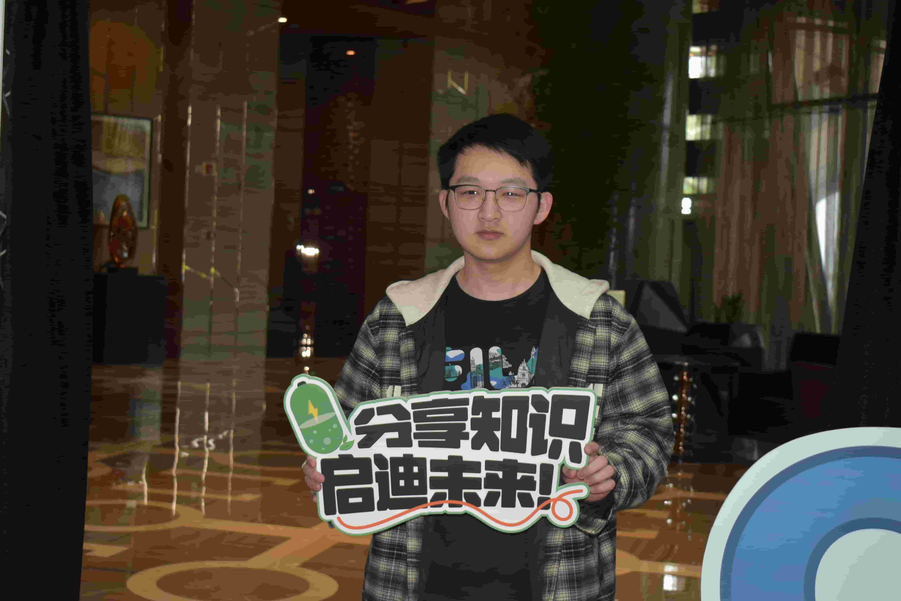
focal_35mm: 54
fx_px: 1351
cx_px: 450
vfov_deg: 25.1
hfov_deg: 36.9
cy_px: 300
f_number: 4.8
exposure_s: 1/125
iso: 1400
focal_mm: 36
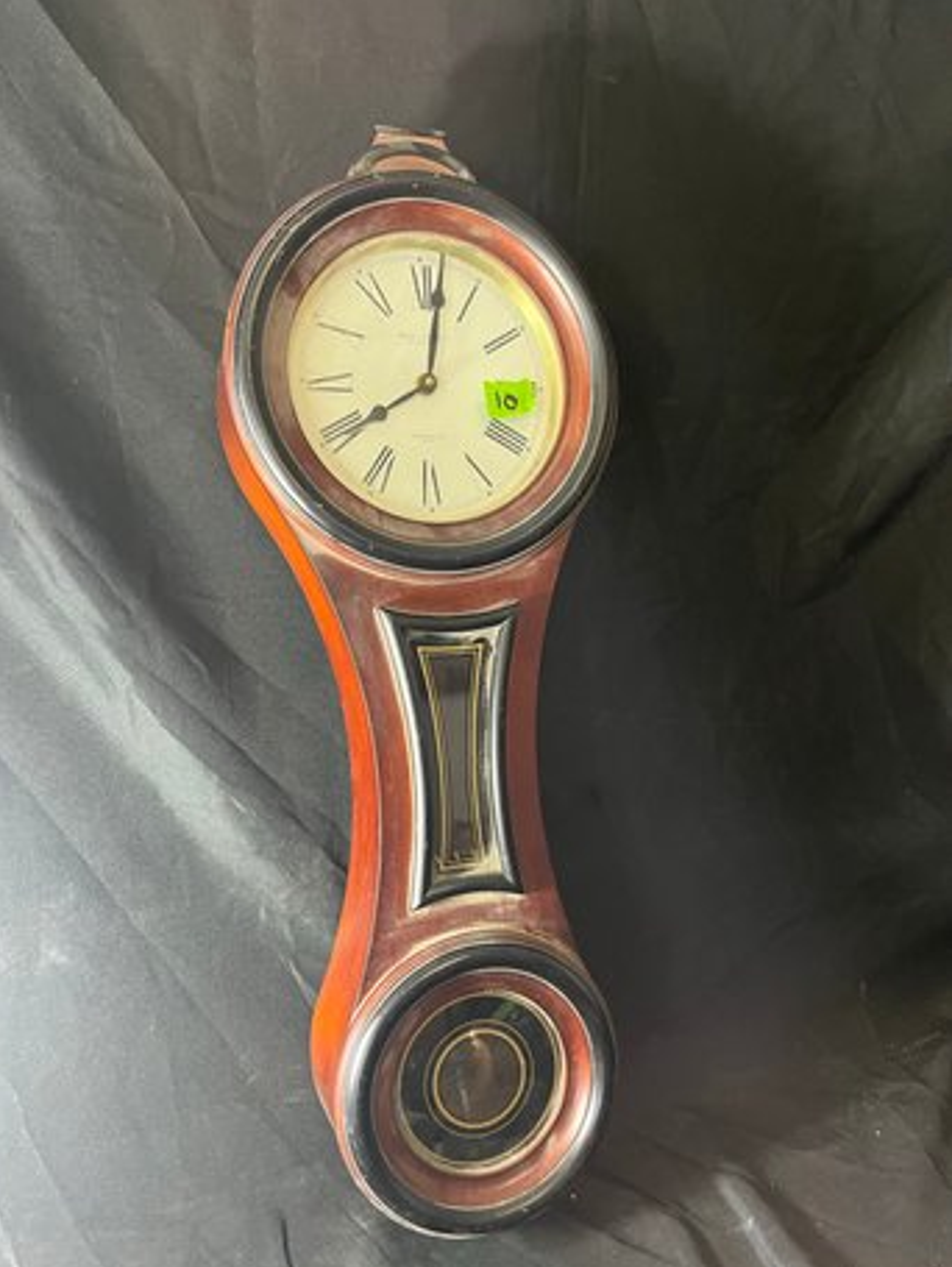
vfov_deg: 65.3
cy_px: 653
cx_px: 461
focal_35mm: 27
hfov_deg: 51.4
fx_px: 989
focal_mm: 5.1
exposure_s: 1/60
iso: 320
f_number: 1.6
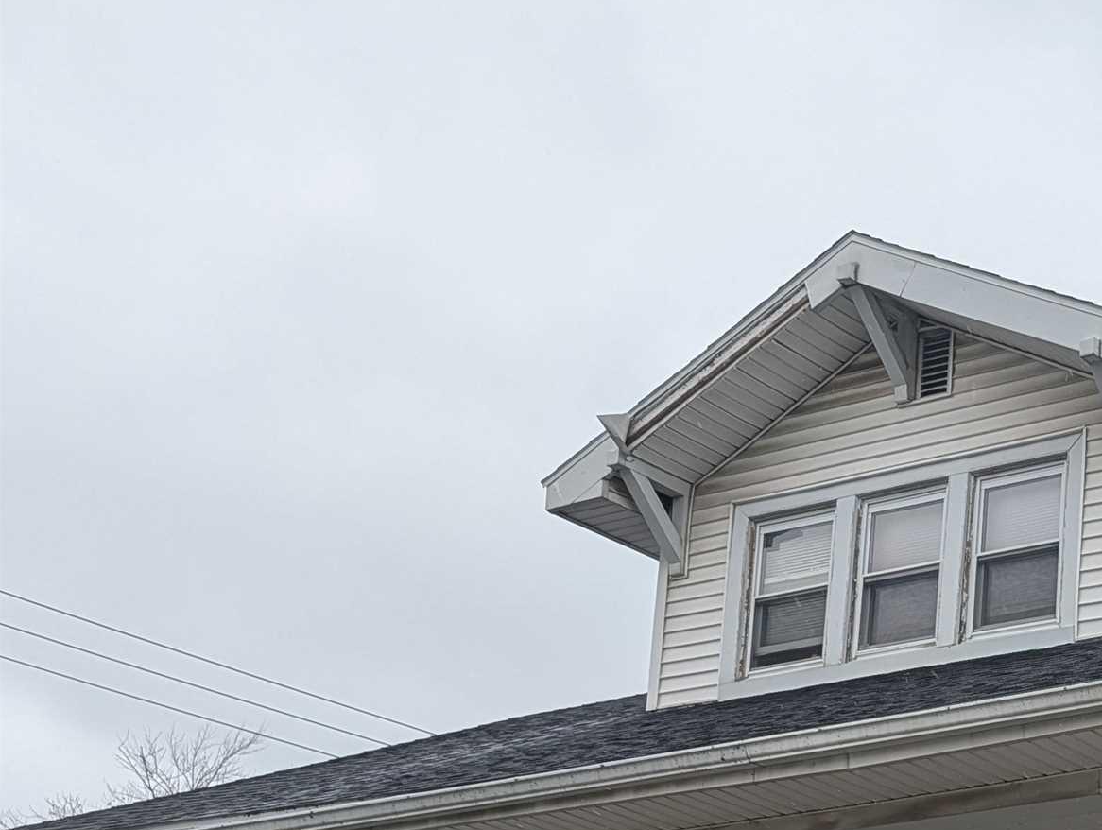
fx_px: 2008
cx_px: 1445
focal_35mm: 63
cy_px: 1040
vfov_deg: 21.4
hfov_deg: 26.0
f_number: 1.68
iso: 24
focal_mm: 6.9
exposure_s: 1/141
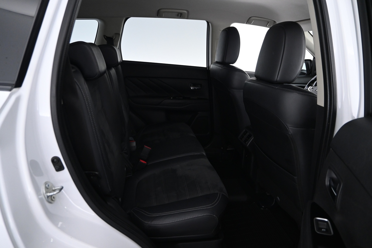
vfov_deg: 53.1
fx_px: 248
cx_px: 186
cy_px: 124
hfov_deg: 73.7
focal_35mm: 24
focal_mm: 16
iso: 1600
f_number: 3.5
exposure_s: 1/15
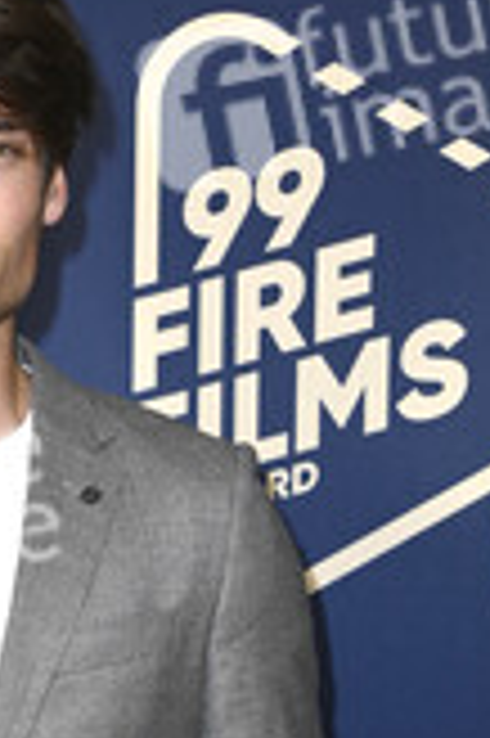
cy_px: 760
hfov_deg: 11.5
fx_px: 2394
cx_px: -40
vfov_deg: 17.1
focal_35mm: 117
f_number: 5.6
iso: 500
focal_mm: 48
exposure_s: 1/250
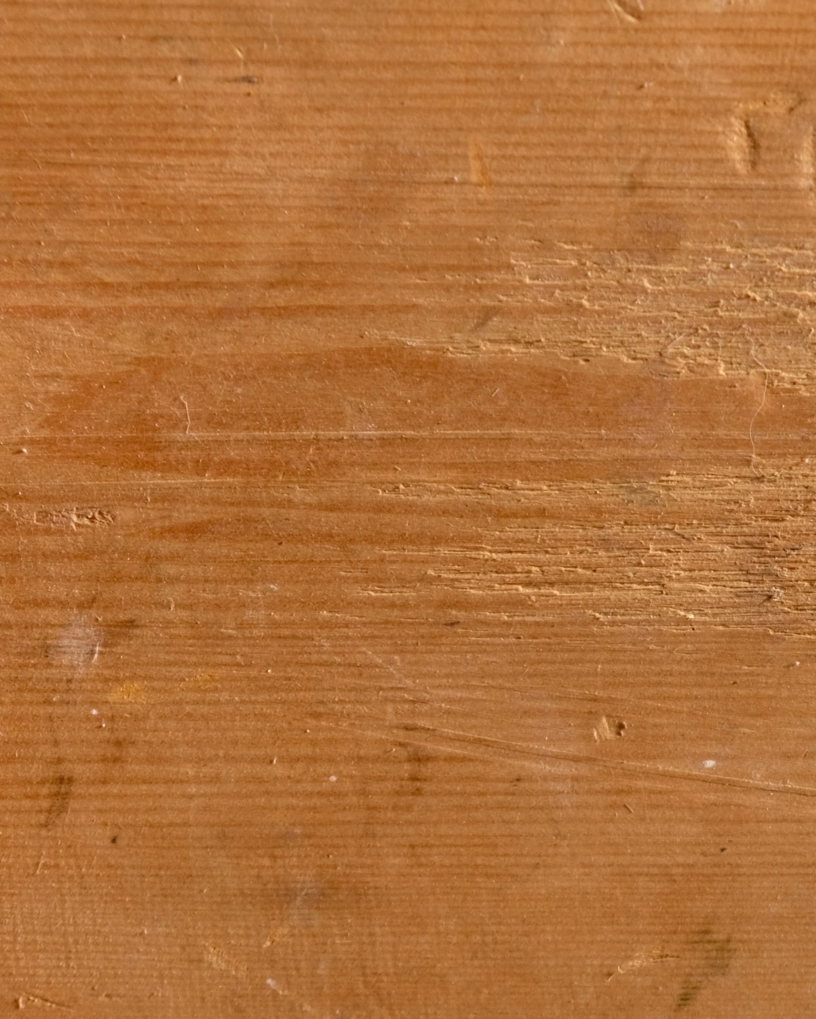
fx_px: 4859
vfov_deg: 12.0
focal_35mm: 161
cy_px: 593
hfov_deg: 9.5
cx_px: 1019
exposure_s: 1/320
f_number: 4
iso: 400
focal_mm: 44.4
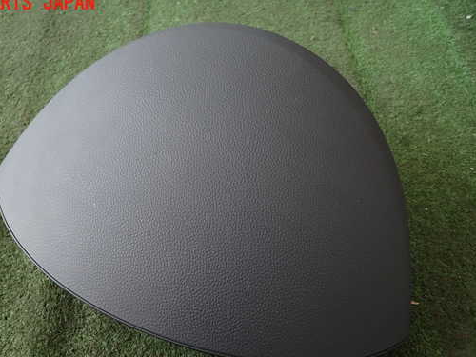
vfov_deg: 46.6
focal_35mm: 30
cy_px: 206
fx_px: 413
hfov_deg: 59.8
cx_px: 208
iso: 125
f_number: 2
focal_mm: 4.5
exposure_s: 1/60
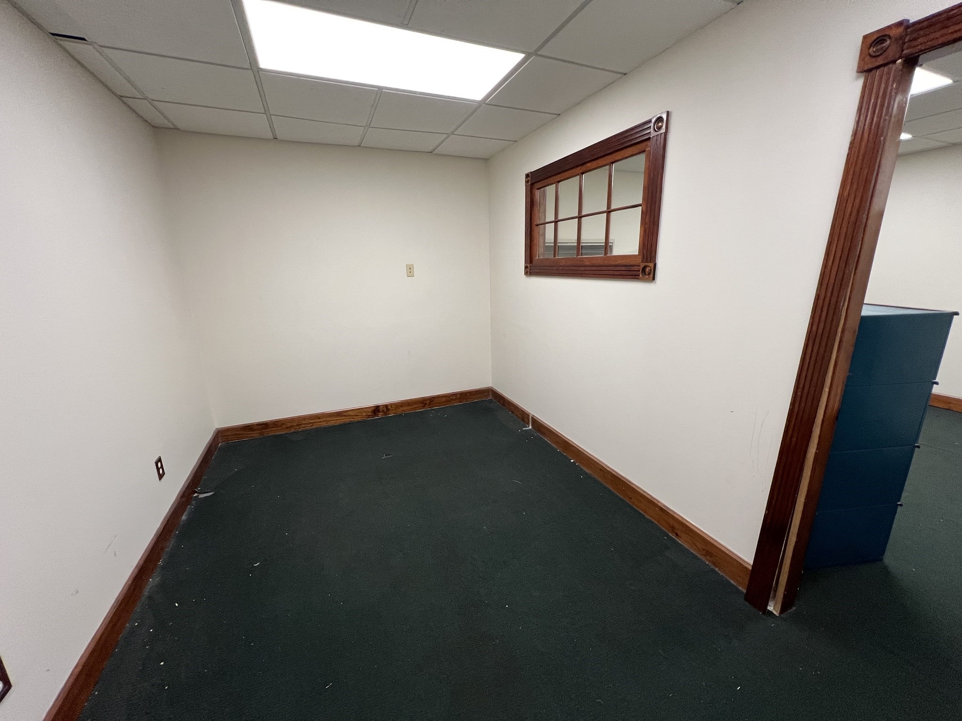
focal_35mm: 13
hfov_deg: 106.2
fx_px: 361
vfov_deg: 89.9
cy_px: 360
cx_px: 481
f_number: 1.8
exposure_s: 1/120
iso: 160
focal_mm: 1.57
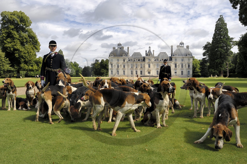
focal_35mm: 30
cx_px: 124
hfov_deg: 62.0
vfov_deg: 43.5
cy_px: 82
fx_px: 206
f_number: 5.3
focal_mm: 20
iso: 100
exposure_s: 1/500
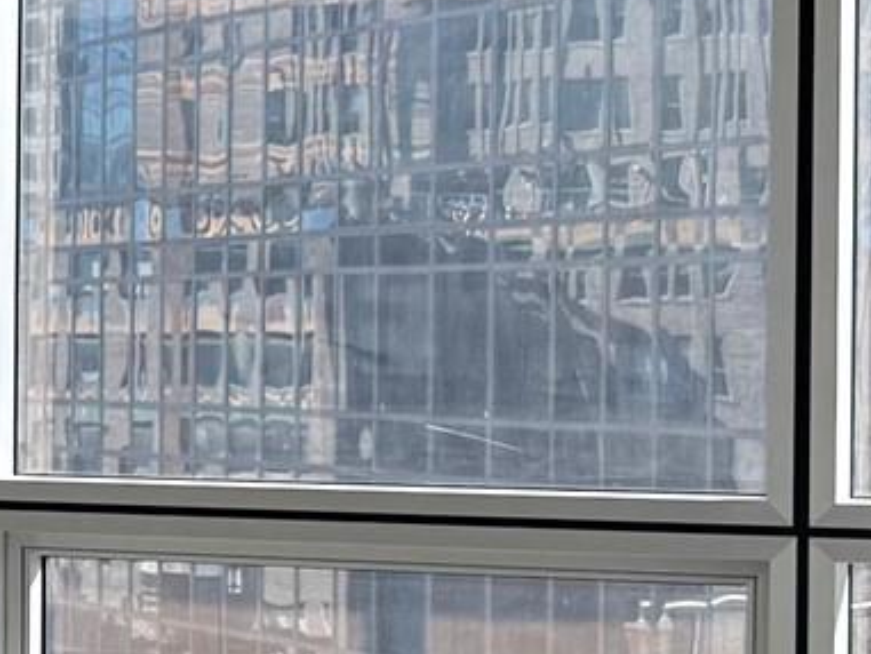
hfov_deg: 13.5
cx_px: -759
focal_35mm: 129
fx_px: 3247
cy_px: 402
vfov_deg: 11.5
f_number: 1.78
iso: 100
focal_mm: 6.76
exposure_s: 1/849
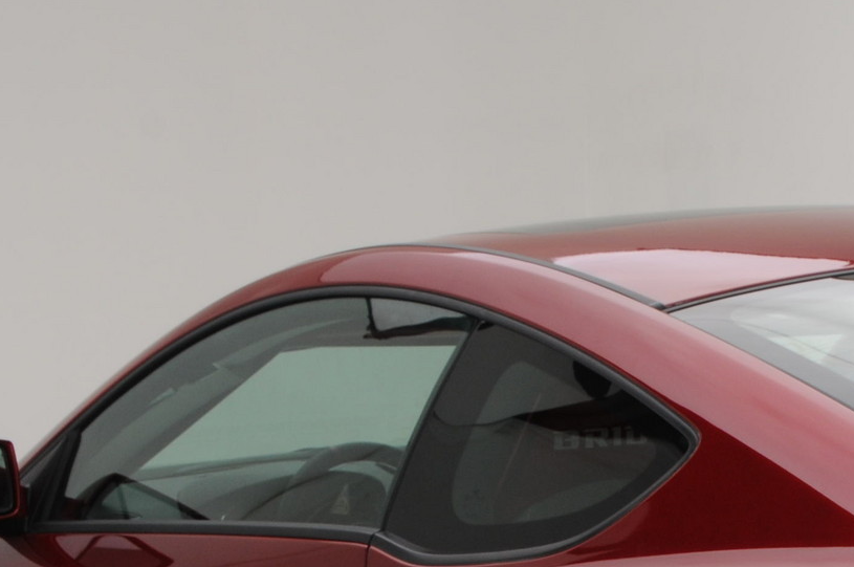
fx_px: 4359
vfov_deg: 7.4
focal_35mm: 184
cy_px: 734
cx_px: 902
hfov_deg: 11.1
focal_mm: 40
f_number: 13
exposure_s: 1/160
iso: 200
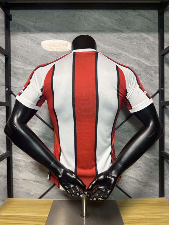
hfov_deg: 56.8
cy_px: 112
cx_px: 84
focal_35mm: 24
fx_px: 156
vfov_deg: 71.6
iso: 125
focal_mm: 6.76
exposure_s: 1/50
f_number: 1.78
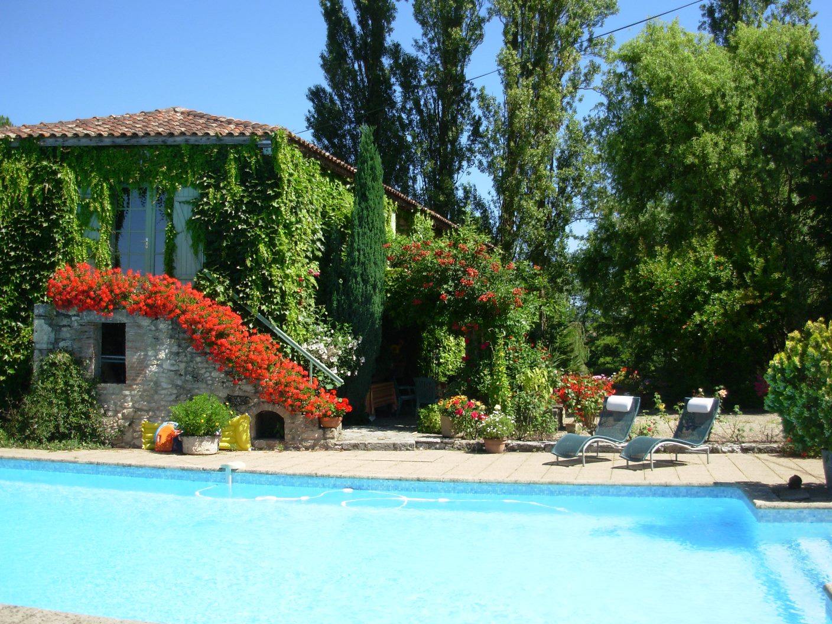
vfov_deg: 37.7
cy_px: 312
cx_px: 416
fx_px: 913
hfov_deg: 49.0
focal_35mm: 38
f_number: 2.9
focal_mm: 6.3
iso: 50
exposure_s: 1/664
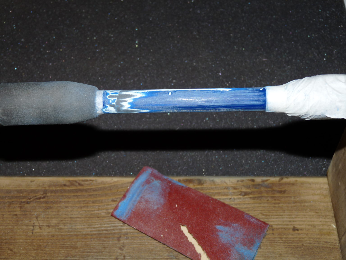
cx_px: 173
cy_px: 130
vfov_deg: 26.6
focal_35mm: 55
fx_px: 550
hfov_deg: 34.9
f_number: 3.2
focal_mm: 9.8
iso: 100
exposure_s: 1/30
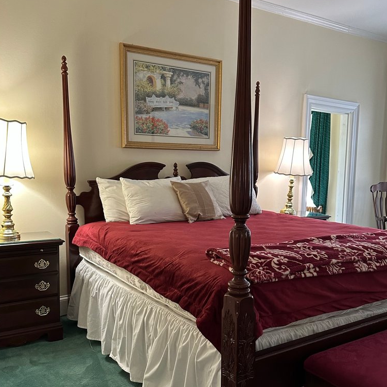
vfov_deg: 51.0
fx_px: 405
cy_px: 219
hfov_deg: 51.1
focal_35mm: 32
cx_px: 188
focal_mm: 6.86
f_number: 1.78
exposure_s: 1/60
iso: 400
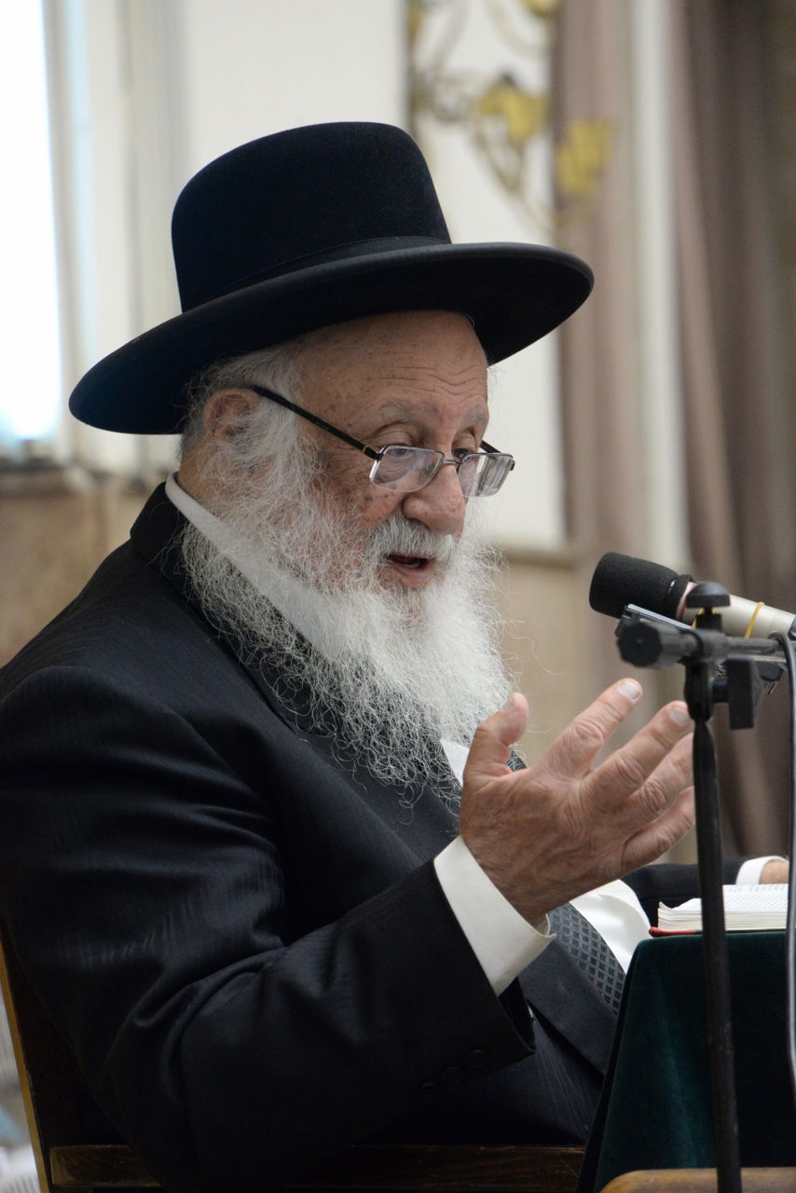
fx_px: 9944
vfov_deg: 6.9
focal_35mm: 300
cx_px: 398
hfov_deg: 4.6
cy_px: 596
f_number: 9
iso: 5000
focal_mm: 300
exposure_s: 1/200
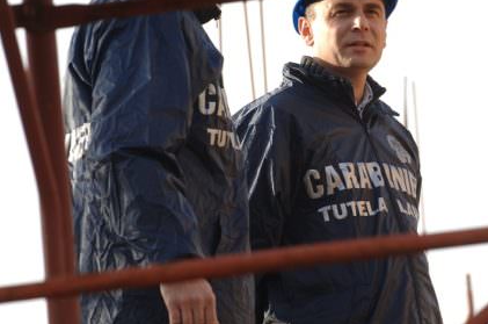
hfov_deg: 4.8
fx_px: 5818
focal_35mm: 430
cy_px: 132
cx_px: 330
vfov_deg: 3.2
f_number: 7.1
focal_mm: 200
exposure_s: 1/200
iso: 250
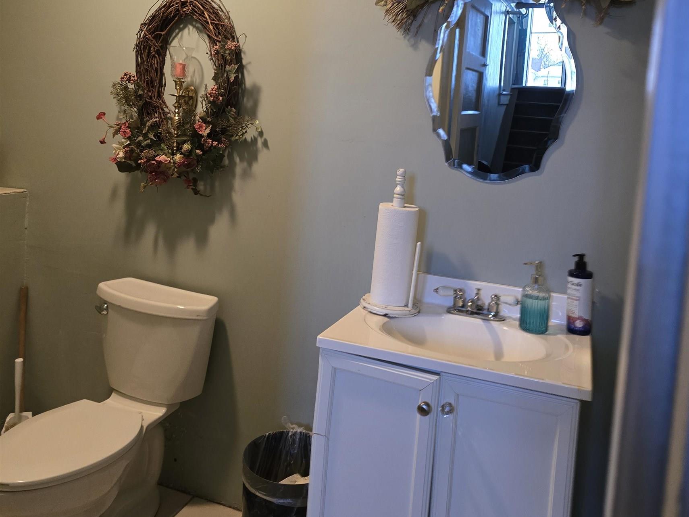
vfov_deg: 44.8
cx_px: 348
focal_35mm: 31
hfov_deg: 58.3
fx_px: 617
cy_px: 173
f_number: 1.7
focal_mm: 6.3
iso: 640
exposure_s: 1/60
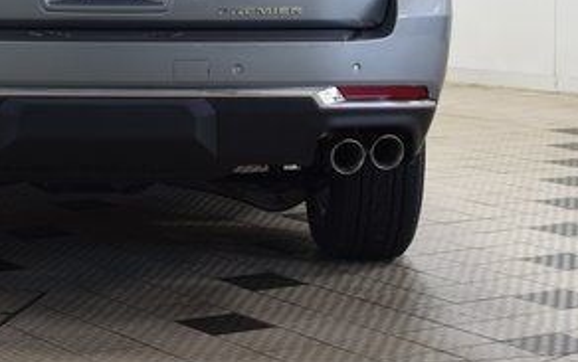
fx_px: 1846
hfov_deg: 17.6
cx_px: 111
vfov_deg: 11.1
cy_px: -31
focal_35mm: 117
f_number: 6.3
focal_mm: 35
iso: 560
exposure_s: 1/15
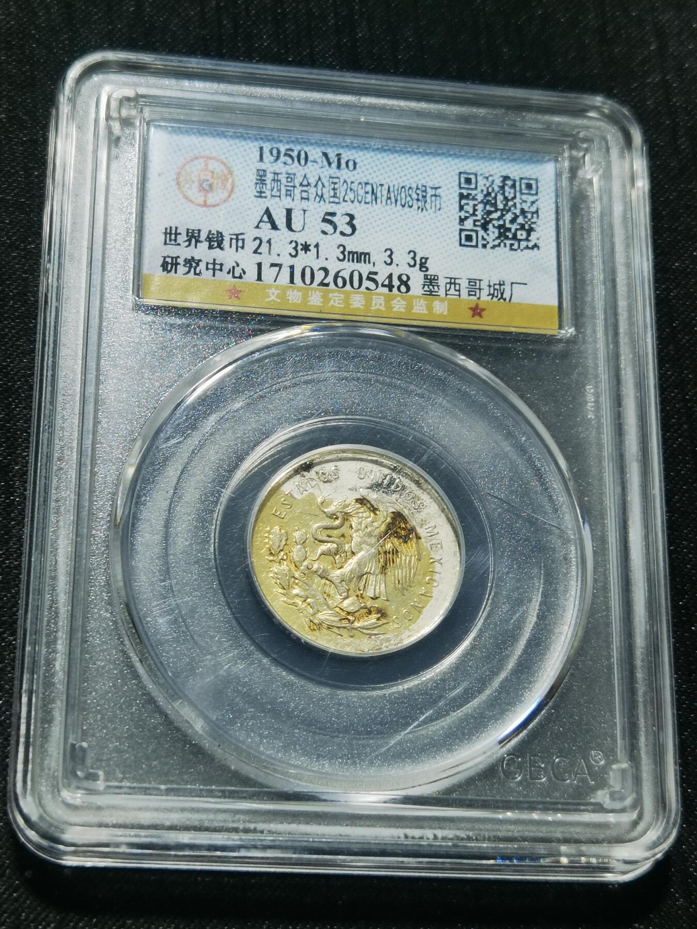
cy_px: 464
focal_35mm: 63
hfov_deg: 23.3
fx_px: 1691
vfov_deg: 30.7
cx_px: 348
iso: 100
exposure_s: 1/100
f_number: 1.9
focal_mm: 6.67
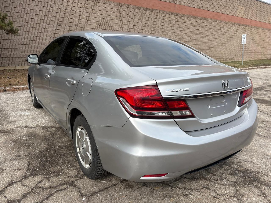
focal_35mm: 26
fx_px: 204
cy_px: 102
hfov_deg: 67.3
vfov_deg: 53.1
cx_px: 136
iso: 50
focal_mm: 5.96
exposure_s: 1/2012
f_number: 1.6
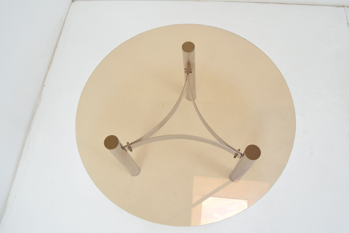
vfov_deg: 48.0
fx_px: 262
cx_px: 174
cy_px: 116
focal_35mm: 27
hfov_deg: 67.3
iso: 1600
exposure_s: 1/160
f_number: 6.3
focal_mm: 18
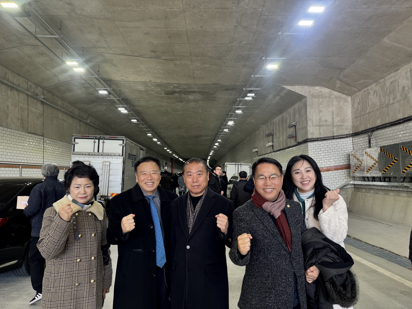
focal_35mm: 24
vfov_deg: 56.8
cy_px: 154
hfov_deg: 71.6
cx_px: 206
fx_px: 286
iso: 50
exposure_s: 1/138
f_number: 1.78
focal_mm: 6.76
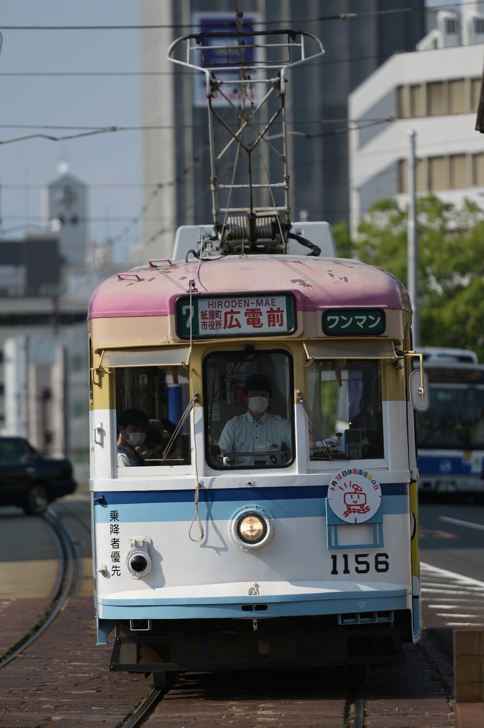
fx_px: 4040
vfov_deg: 10.3
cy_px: 364
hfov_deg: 6.9
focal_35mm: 200
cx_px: 242
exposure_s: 1/2000
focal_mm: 200
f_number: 2.8
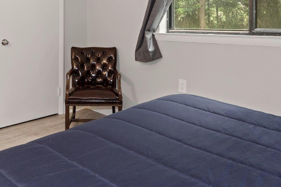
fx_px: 265
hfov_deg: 54.0
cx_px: 82
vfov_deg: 38.0
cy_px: 47
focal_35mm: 34
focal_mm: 16
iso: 100
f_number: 8
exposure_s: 1/2
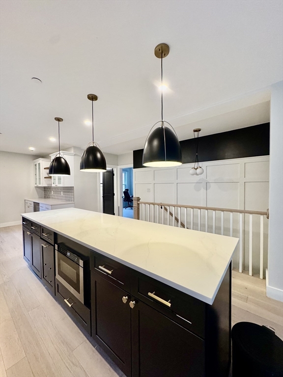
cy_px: 188
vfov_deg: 102.1
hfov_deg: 85.7
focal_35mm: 14
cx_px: 142
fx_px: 153
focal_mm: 2.22
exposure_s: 1/120
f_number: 2.2
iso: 320
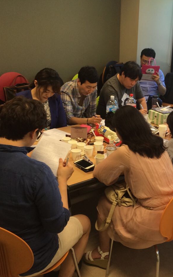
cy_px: 139
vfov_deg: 47.2
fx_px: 317
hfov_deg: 29.8
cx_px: 140
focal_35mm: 42
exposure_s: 1/120
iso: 64
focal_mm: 4.15
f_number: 2.2
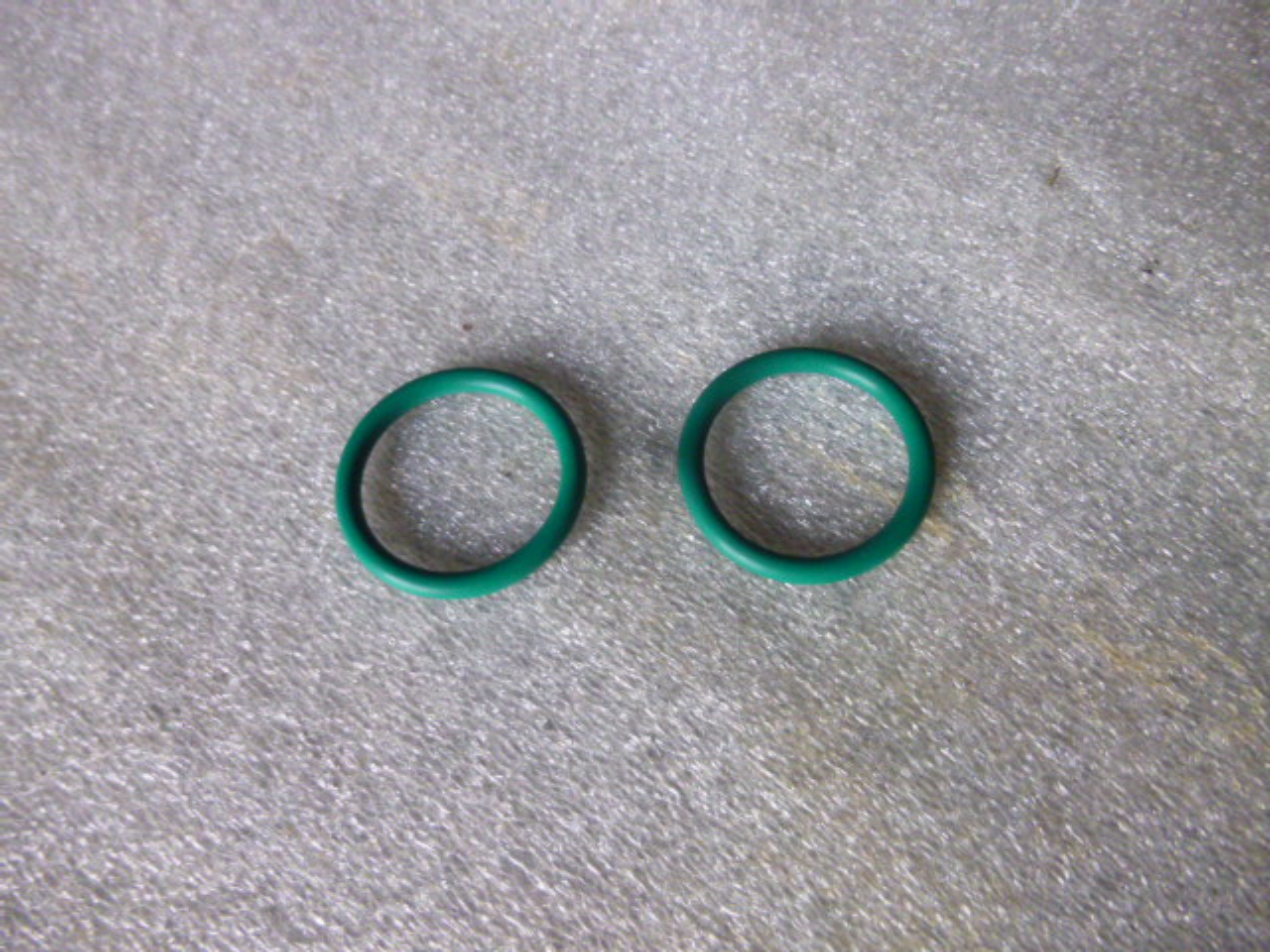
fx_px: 917
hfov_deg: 69.4
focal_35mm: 25
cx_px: 635
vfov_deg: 54.9
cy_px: 476
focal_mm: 4.5
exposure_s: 1/25
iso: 400
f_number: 3.1
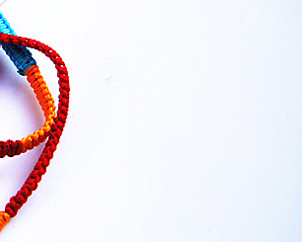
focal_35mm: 81
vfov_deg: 18.9
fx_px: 724
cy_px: 106
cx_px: -69
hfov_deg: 21.7
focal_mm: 22
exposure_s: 1/640
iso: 200
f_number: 5.6
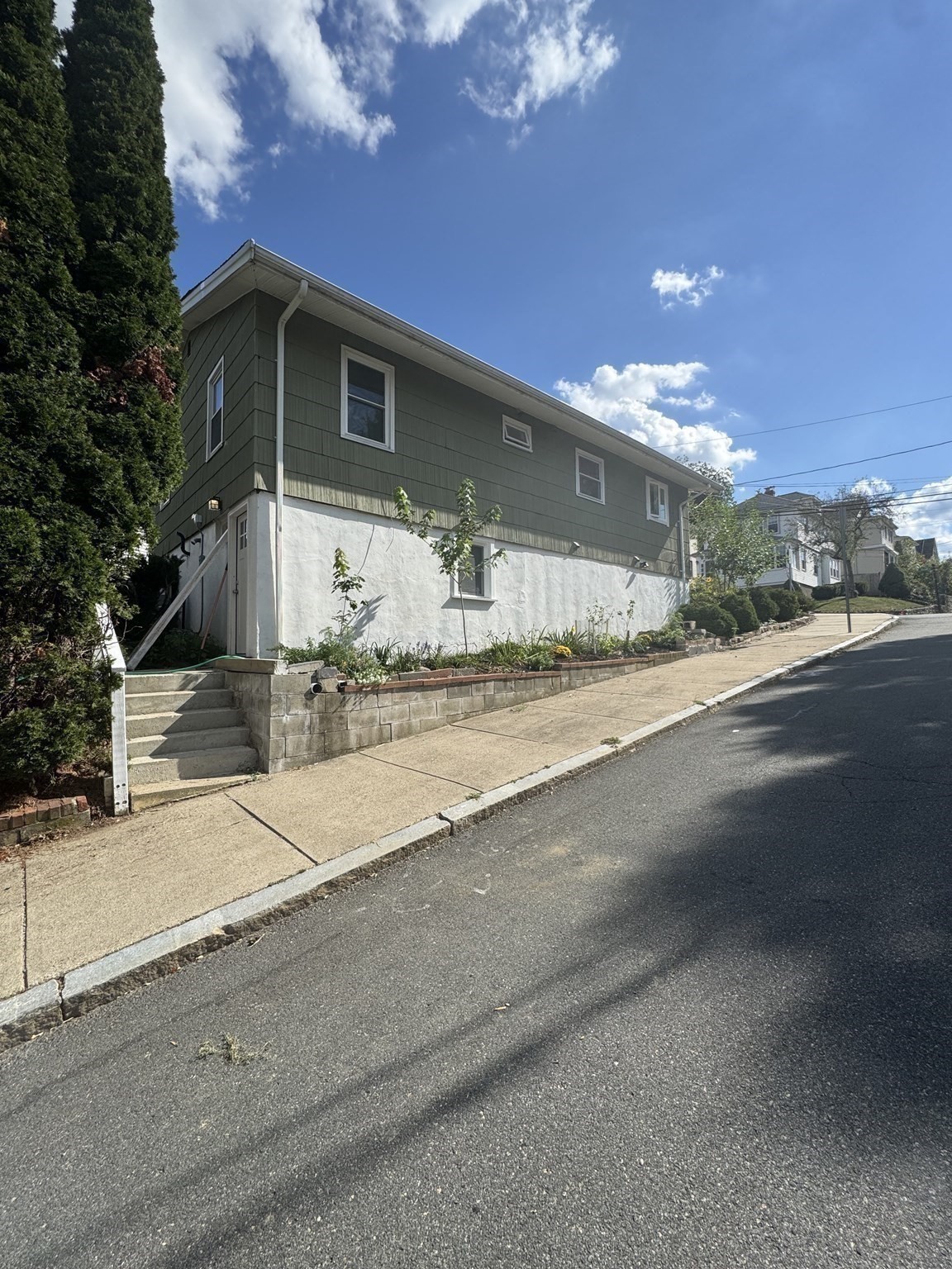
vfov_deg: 102.1
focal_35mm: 14
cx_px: 476
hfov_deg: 85.7
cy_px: 634
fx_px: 513
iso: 50
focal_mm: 2.22
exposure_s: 1/2415
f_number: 2.2
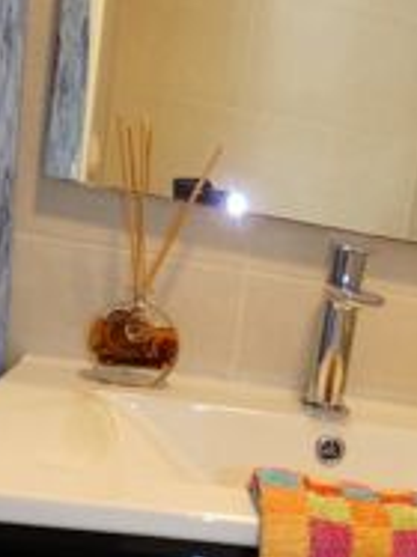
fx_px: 917
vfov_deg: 32.8
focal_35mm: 57
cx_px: 368
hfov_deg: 24.9
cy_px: 447
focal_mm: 3.6
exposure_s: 1/40
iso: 100
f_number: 2.8
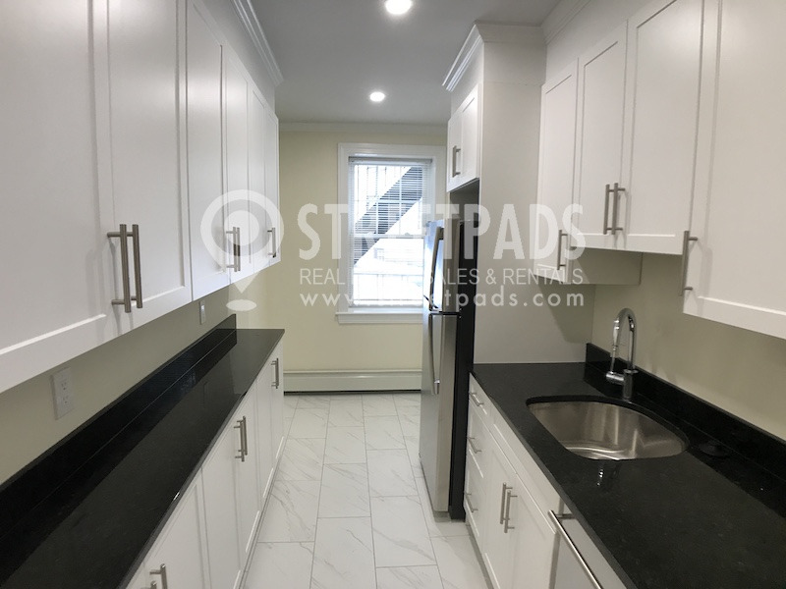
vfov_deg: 49.7
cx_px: 393
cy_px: 294
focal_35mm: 28
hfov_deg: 63.4
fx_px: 636
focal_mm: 3.99
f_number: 1.8
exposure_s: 1/30
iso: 32
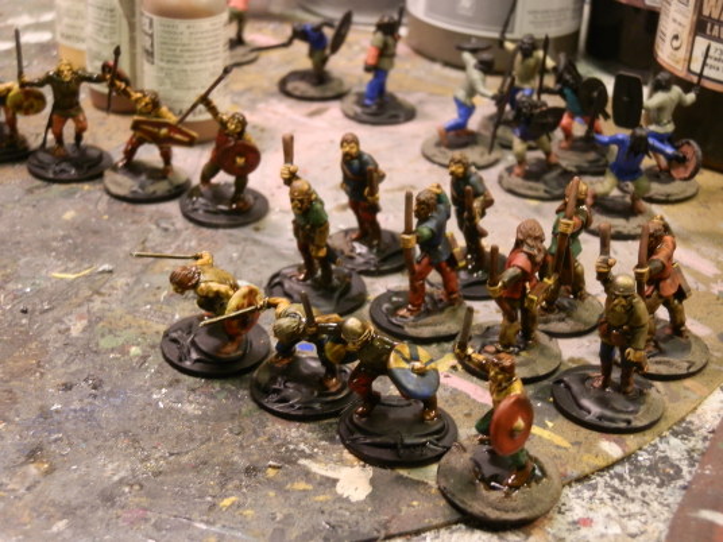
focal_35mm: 61
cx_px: 362
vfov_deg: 24.0
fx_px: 1274
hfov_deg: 31.7
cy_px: 271
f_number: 3.7
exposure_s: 1/8
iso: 200
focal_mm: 10.99
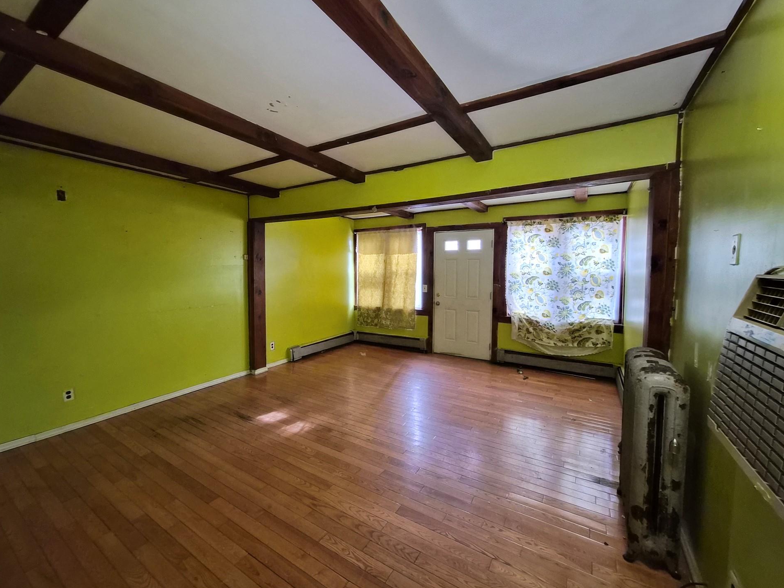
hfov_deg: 101.9
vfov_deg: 85.7
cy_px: 294
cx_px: 365
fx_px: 317
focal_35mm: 14
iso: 500
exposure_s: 1/51
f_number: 2.2
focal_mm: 1.7
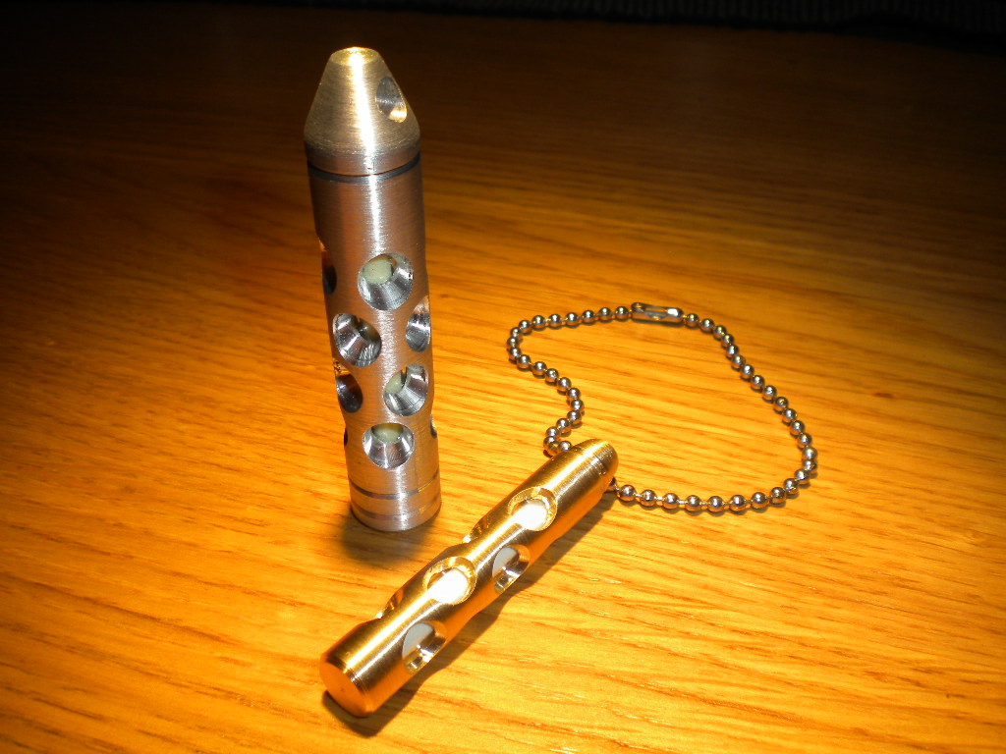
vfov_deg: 40.7
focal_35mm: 35
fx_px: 1017
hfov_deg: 52.6
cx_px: 503
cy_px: 377
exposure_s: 1/40
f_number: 4.6
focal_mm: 6.3
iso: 80
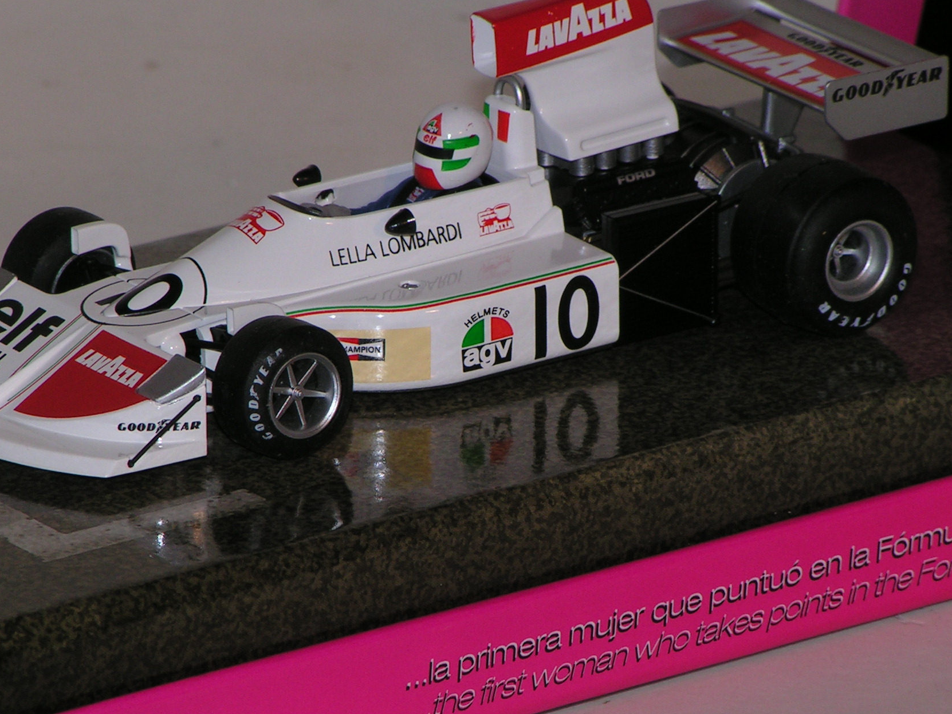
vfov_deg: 4.5
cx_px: 461
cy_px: 386
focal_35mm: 334
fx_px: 9184
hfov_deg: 5.9
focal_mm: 41.4
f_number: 5.6
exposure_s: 1/320
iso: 50
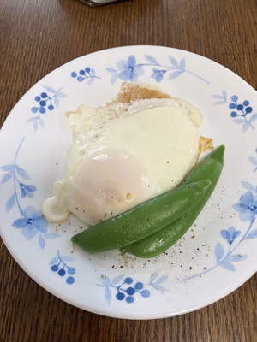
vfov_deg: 63.4
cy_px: 171
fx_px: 277
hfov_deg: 49.7
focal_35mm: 28
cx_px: 128
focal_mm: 3.99
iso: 80
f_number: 1.8
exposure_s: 1/116
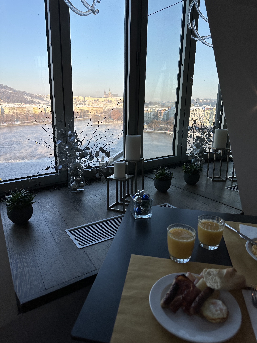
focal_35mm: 24
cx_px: 128
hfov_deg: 56.8
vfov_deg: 71.6
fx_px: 238
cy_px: 172
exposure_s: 1/1639
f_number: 1.78
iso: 80
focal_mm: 6.86
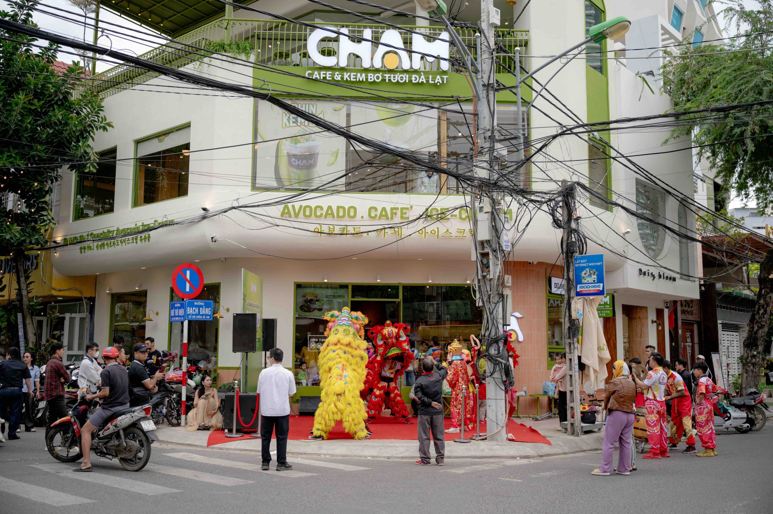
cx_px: 386
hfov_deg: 55.8
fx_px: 730
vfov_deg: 38.8
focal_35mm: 34
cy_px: 257
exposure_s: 1/800
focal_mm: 34
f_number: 3.2
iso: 160
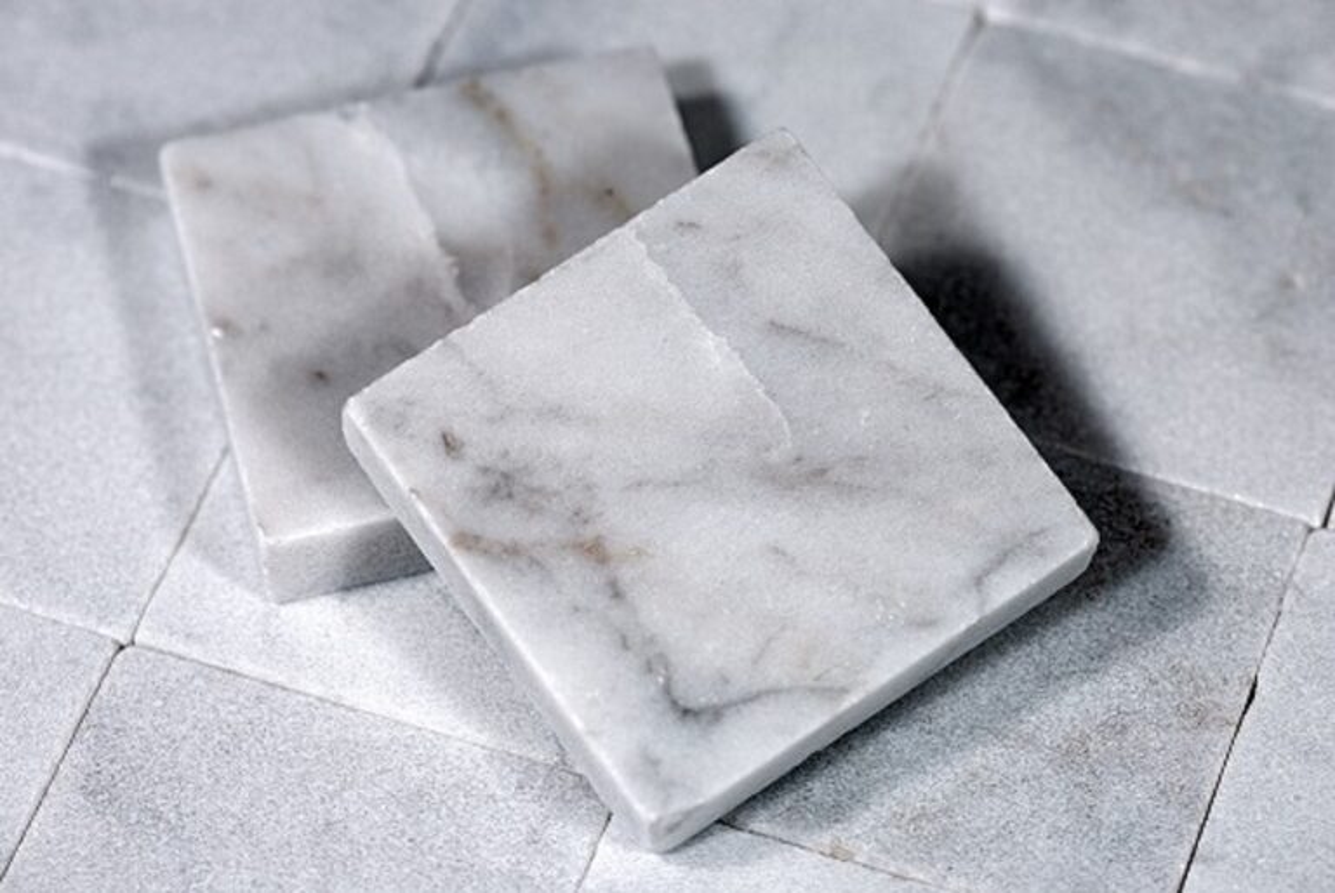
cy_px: 446
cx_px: 668
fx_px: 3898
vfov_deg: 13.1
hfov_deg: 19.4
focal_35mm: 105
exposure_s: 1/40
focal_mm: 105
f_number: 10
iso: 100
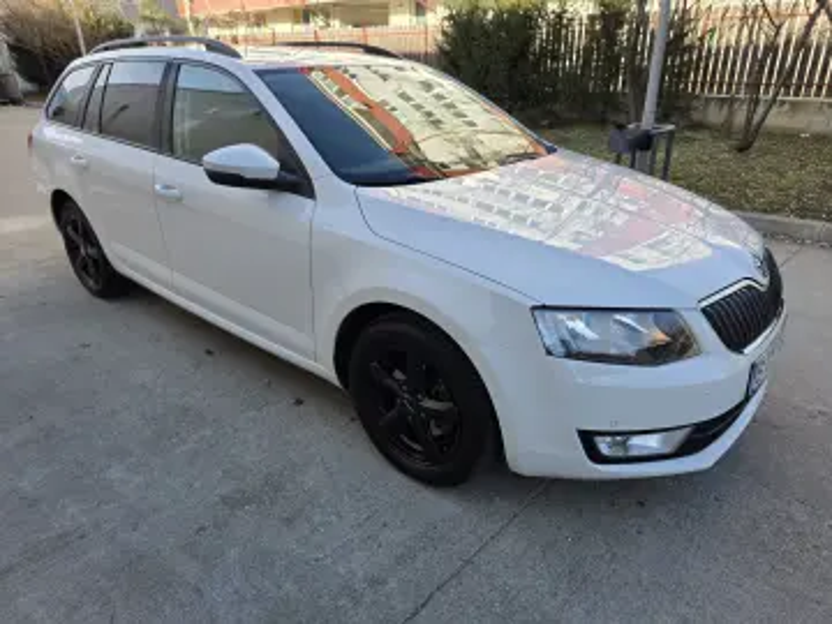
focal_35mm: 23
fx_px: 553
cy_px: 312
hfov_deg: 73.9
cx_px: 416
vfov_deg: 58.9
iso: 80
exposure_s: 1/1314
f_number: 1.7
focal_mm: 6.3
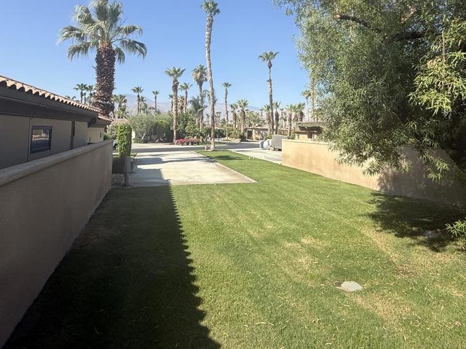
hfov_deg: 79.0
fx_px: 283
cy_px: 110
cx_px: 233
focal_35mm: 21
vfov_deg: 61.6
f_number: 2.2
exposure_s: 1/2237
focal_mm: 2.22
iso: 50
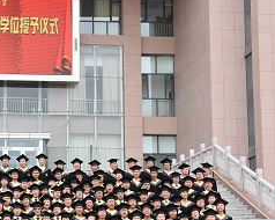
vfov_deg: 19.0
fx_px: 650
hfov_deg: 23.0
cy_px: 171
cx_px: 3
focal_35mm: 80
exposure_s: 1/640
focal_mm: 27
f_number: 10
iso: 1250
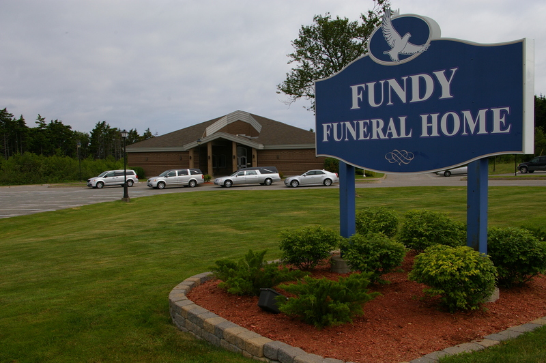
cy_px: 182
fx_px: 477
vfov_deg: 41.6
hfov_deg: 59.5
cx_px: 273
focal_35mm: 32
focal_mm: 21
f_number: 11
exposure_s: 1/250
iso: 200
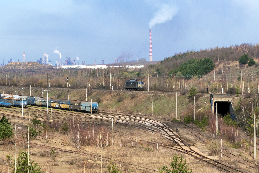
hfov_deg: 43.6
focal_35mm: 45
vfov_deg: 29.9
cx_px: 130
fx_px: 324
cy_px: 86
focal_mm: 30
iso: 125
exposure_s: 1/320
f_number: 10
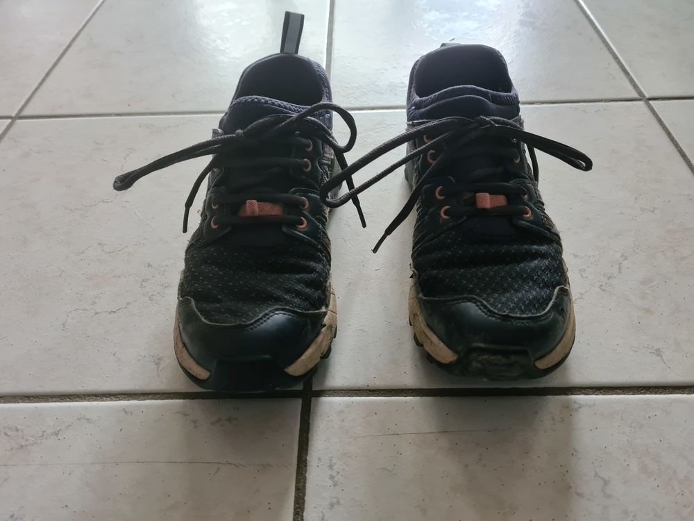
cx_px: 347
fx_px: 521
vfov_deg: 53.1
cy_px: 260
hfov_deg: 67.3
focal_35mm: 26
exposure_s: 1/50
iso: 500
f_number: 1.8
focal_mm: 5.4
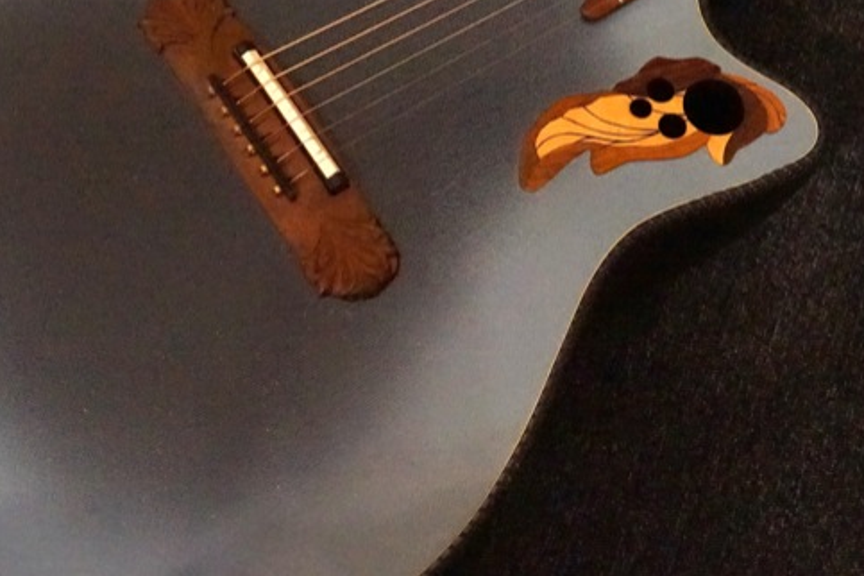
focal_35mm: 60
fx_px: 1440
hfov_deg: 33.1
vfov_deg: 22.3
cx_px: 572
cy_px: 116
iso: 16000
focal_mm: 29
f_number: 7.1
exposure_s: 1/125
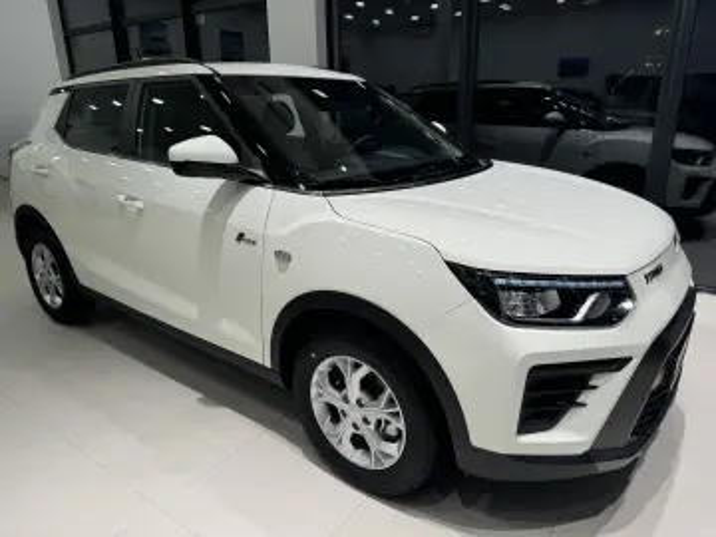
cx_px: 358
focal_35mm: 24
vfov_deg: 56.8
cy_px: 268
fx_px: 496
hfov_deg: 71.6
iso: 64
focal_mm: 6.76
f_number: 1.78
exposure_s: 1/189
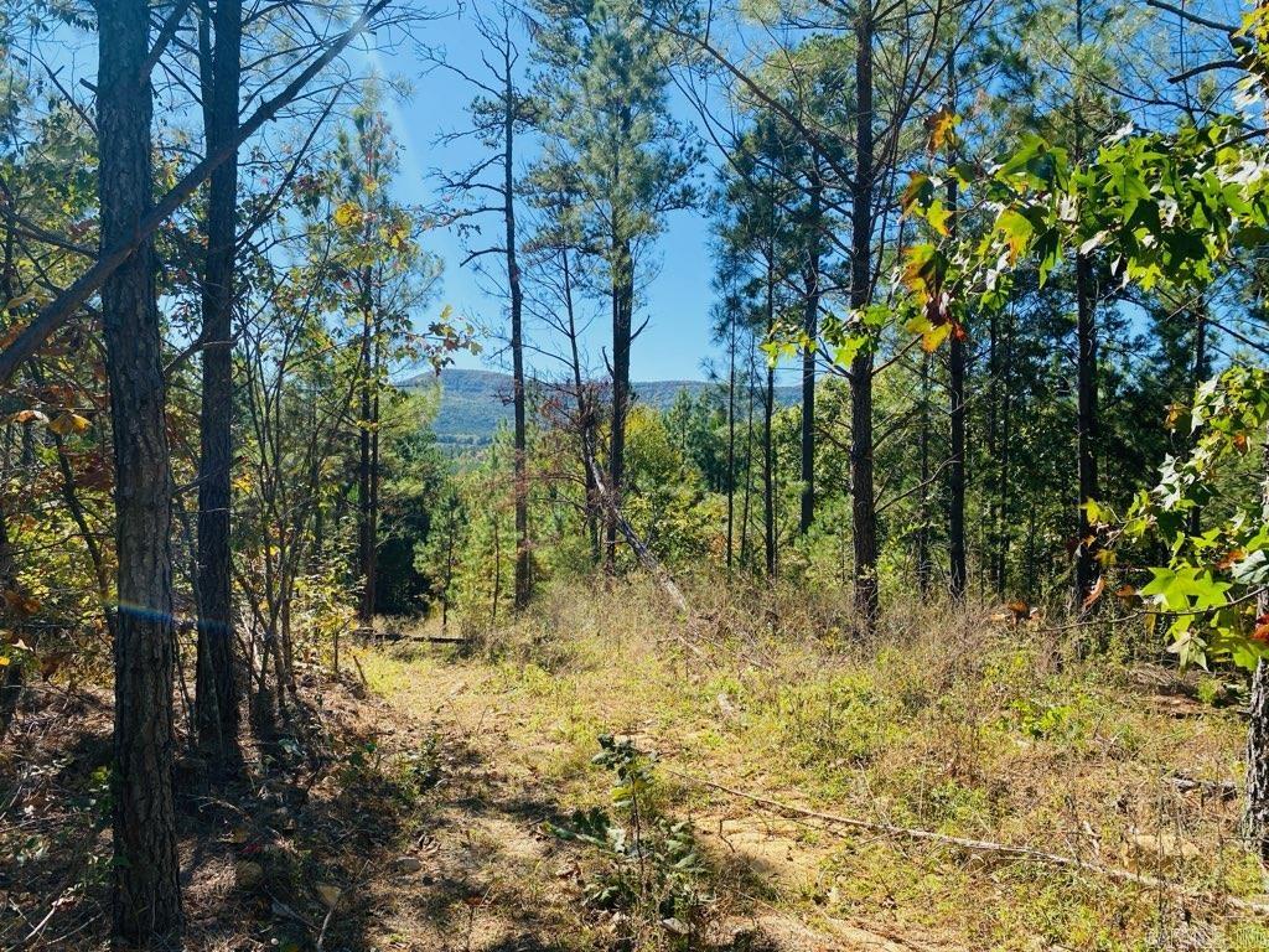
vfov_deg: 53.1
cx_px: 634
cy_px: 476
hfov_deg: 67.3
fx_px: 953
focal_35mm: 26
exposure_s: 1/1412
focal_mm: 4.25
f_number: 1.8
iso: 32
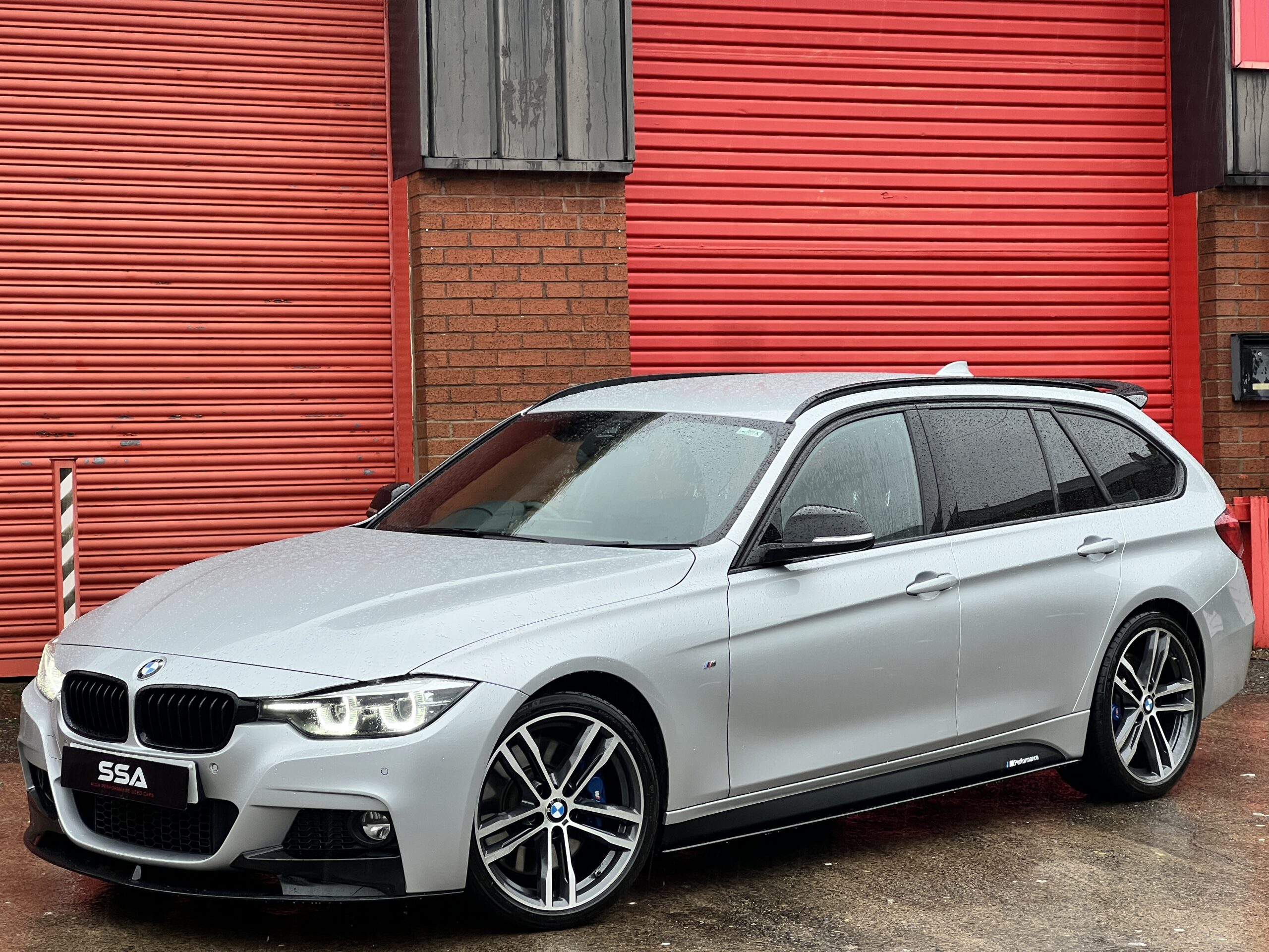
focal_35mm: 77
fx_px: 2823
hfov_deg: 25.3
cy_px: 476
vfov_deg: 19.1
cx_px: 634
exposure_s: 1/99
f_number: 2.8
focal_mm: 9
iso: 80
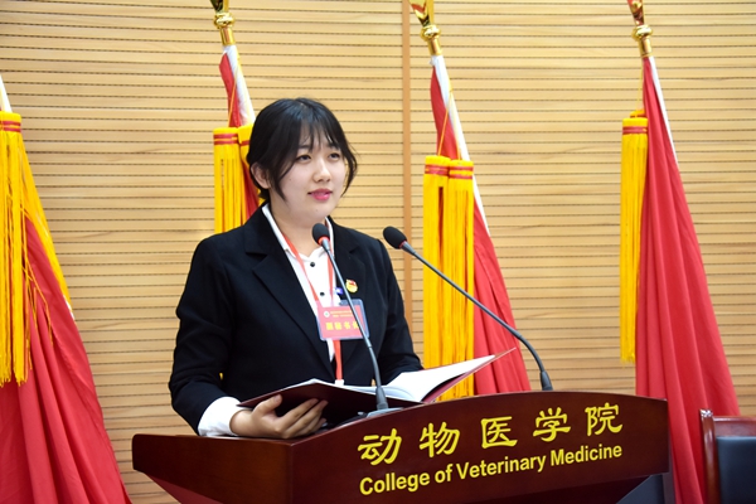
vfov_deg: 21.6
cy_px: 252
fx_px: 1323
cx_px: 378
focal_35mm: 63
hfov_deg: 31.9
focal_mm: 42
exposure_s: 1/60
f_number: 4.8
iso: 800
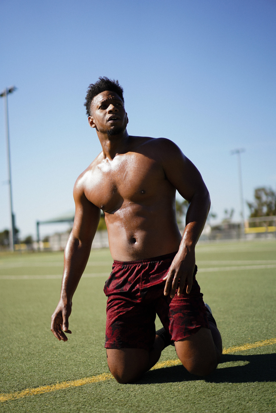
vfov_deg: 36.2
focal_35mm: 55
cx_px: 138
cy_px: 206
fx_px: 632
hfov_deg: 24.6
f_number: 1.8
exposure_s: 1/3200
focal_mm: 55
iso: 125
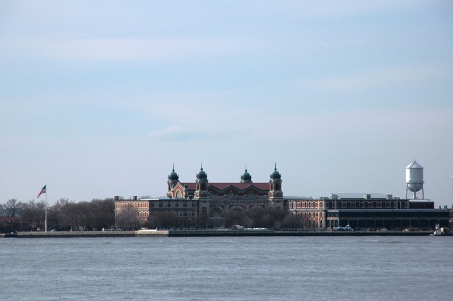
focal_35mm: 300
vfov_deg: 4.6
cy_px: 150
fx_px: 3772
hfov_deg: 6.9
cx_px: 226
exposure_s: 1/640
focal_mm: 200
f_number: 10
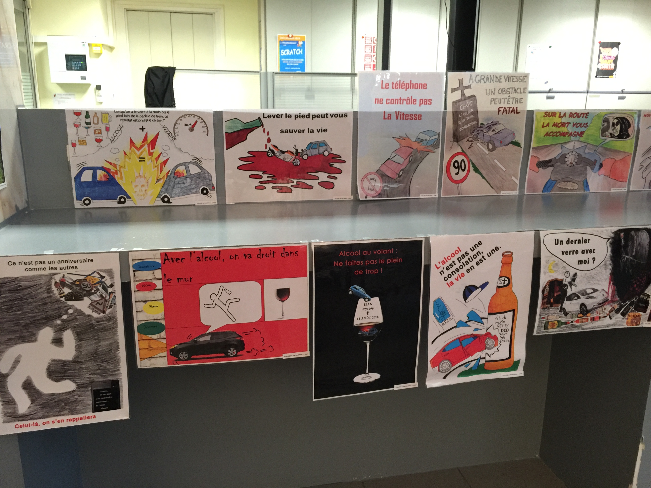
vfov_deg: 48.2
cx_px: 326
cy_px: 244
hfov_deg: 61.7
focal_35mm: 29
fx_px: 545
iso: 160
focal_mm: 4.15
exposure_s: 1/17
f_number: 2.2
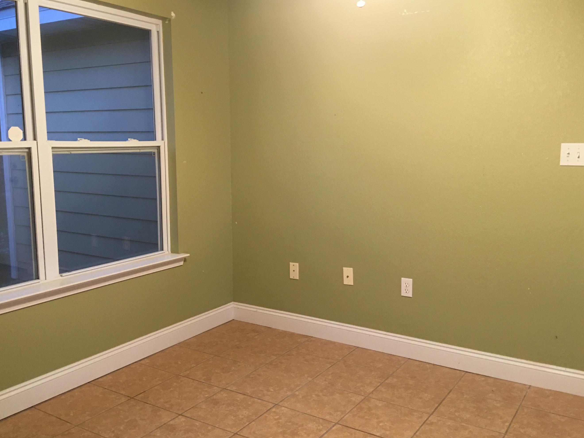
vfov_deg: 42.9
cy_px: 228
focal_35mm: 33
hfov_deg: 55.3
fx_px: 557
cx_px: 275
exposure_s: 1/15
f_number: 2.2
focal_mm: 4.15
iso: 80
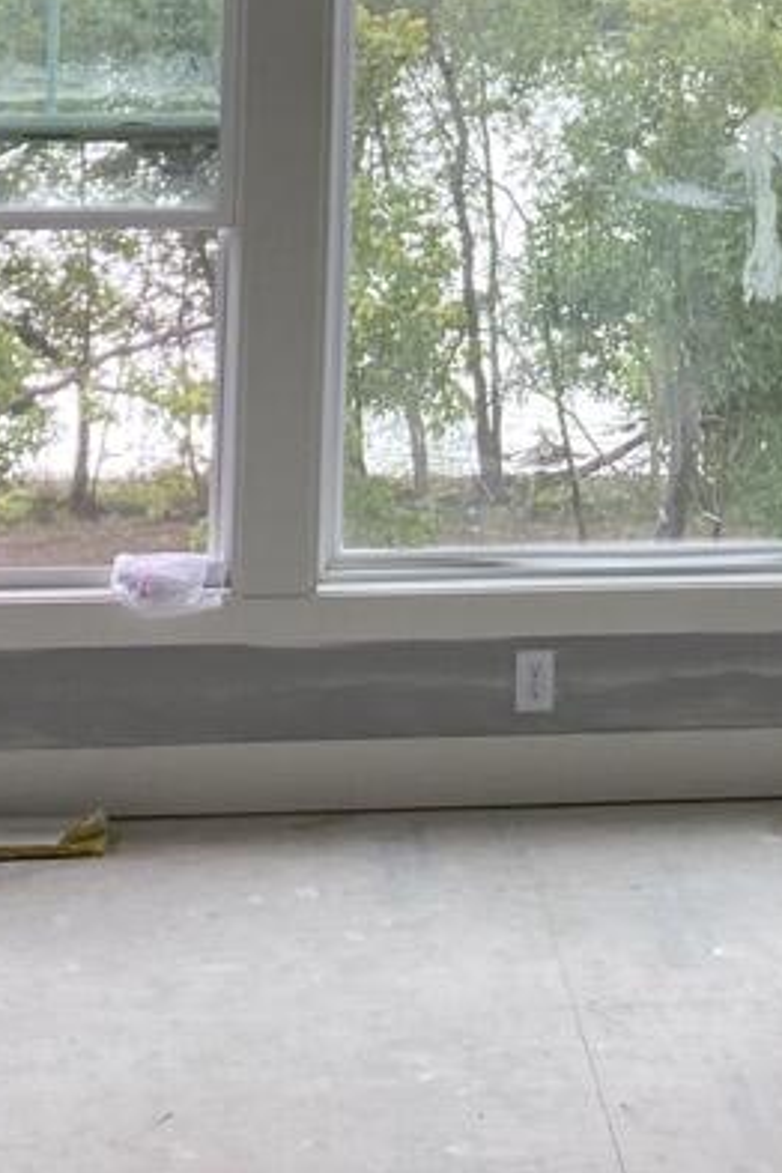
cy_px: -158
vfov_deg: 21.7
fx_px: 2867
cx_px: 773
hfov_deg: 15.3
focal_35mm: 88
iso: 64
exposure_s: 1/121
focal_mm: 4.25
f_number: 1.8
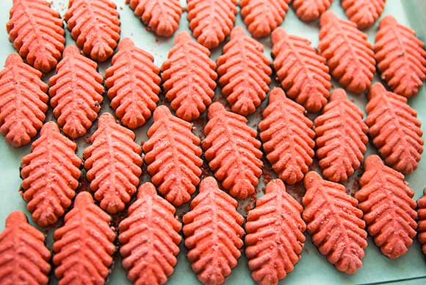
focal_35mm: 42
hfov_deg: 46.4
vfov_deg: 31.9
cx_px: 213
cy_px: 142
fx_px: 497
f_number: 3.3
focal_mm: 42
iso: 800
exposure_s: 1/180
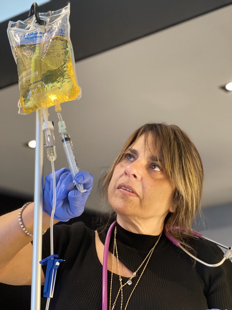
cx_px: 116
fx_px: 572
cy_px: 155
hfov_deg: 22.9
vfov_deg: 30.3
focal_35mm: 64
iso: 400
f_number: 2.2
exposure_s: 1/40
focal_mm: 7.5
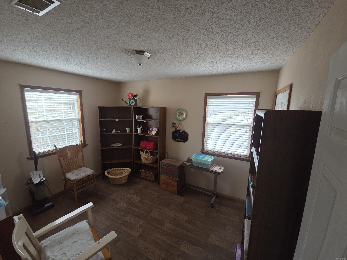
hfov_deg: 106.2
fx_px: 130
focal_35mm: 13
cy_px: 130
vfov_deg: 89.9
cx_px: 174
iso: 500
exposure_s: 1/60
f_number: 2.2
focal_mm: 2.2
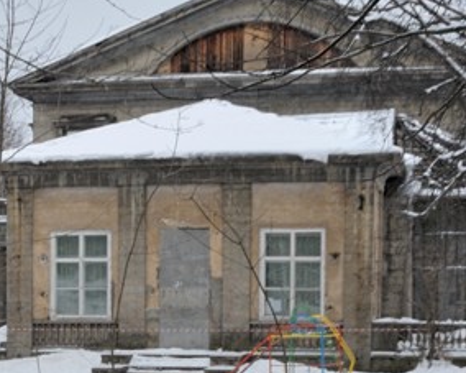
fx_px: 1475
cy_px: 430
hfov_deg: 17.3
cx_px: -54
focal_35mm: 107
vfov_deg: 14.0
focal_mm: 24
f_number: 9
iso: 320
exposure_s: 1/100
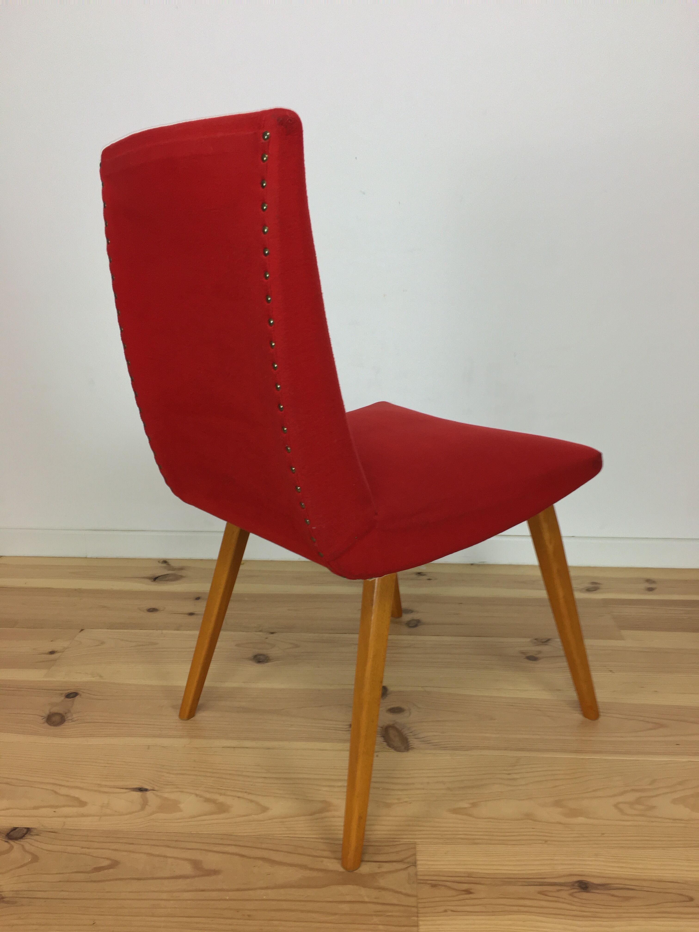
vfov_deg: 61.7
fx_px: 781
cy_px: 466
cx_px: 350
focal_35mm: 29
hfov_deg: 48.2
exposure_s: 1/33
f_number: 2.2
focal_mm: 4.15
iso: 50
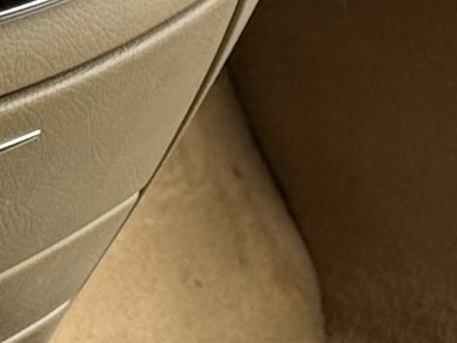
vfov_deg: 3.9
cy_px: 64
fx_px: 5002
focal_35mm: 379
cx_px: -790
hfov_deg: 5.0
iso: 125
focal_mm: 6.76
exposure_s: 1/242
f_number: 1.78
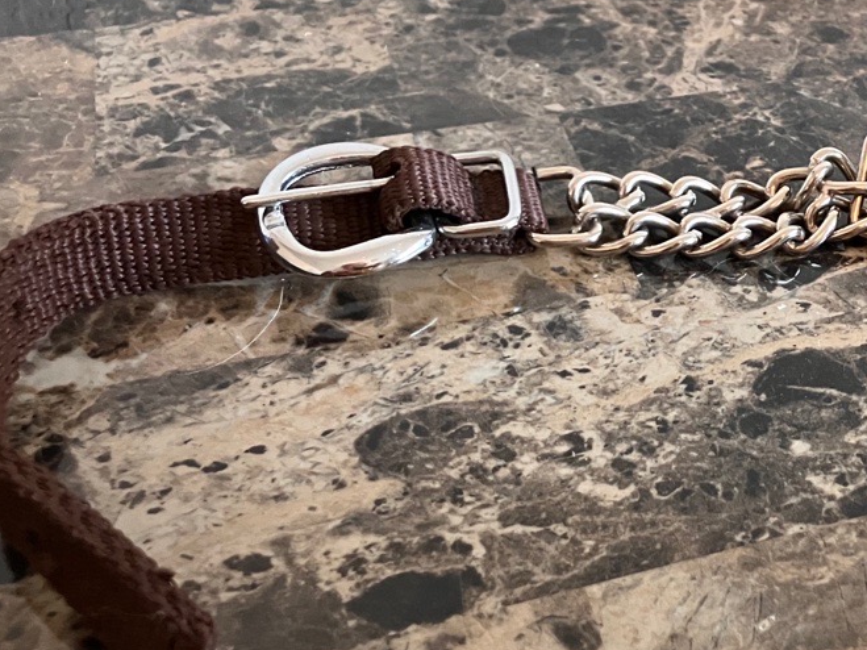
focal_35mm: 51
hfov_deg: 36.1
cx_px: 710
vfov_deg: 28.6
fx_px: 1277
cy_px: 320
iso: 400
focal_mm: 3.99
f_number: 1.8
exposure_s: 1/40
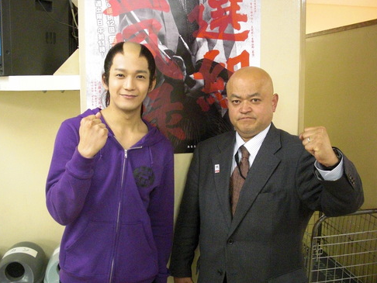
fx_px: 403
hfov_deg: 50.1
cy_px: 145
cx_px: 185
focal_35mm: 37
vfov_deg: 38.7
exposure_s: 1/50
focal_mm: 6.3
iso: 800
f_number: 2.8
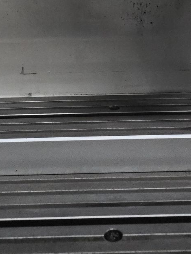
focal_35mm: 66
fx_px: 486
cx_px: 126
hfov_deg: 22.2
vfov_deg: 26.0
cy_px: -58
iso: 1600
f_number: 1.7
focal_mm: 6.3
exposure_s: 1/40
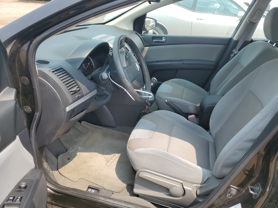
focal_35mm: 26
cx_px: 139
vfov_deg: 53.1
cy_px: 104
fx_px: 209
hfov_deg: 67.3
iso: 50
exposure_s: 1/769
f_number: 1.5
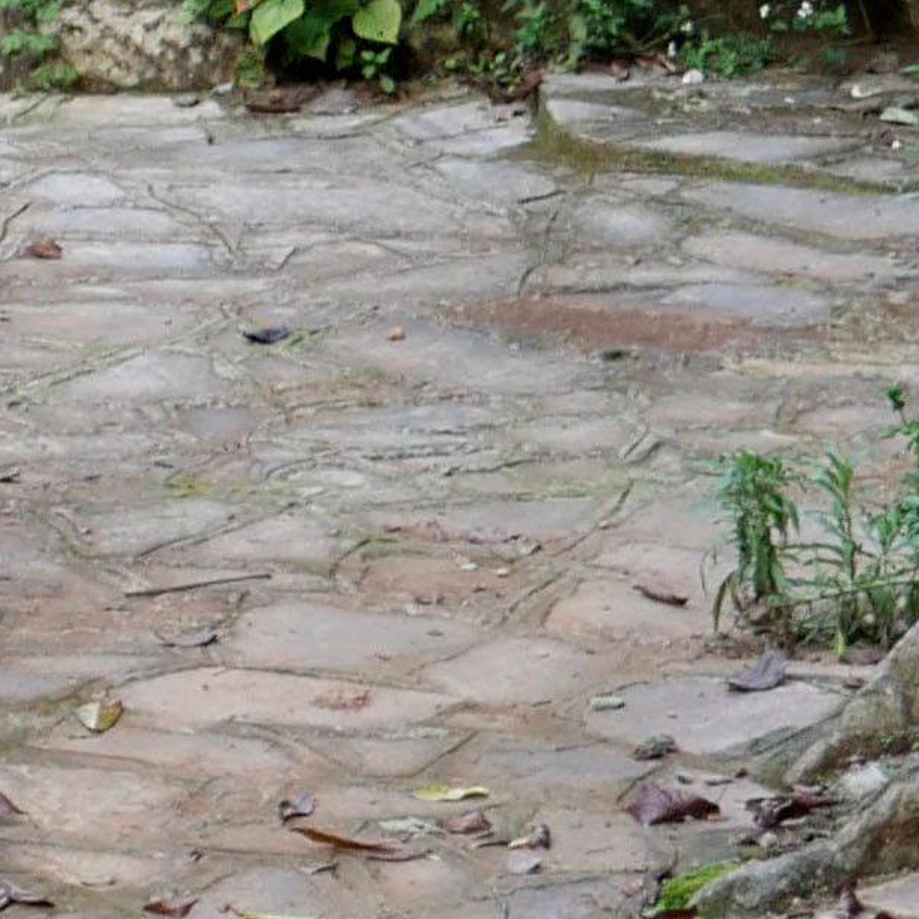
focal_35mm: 408
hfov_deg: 4.2
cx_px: -1150
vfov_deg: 4.3
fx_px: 12255
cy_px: -600
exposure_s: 1/80
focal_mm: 31
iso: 400
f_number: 5.4
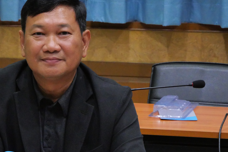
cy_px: 96
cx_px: 49
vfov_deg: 8.8
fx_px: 988
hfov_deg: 13.1
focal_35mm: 156
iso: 3200
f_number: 5.5
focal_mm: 40
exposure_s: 1/100
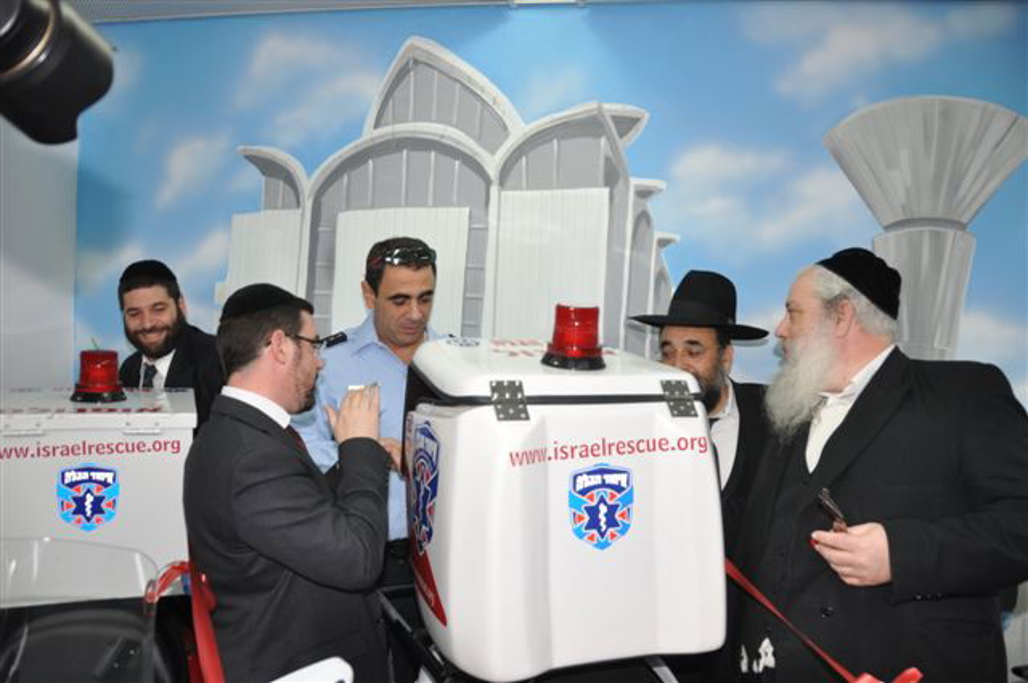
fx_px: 770
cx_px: 514
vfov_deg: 47.8
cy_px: 342
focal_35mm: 27
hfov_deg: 67.4
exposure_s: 1/60
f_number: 5
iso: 400
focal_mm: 18
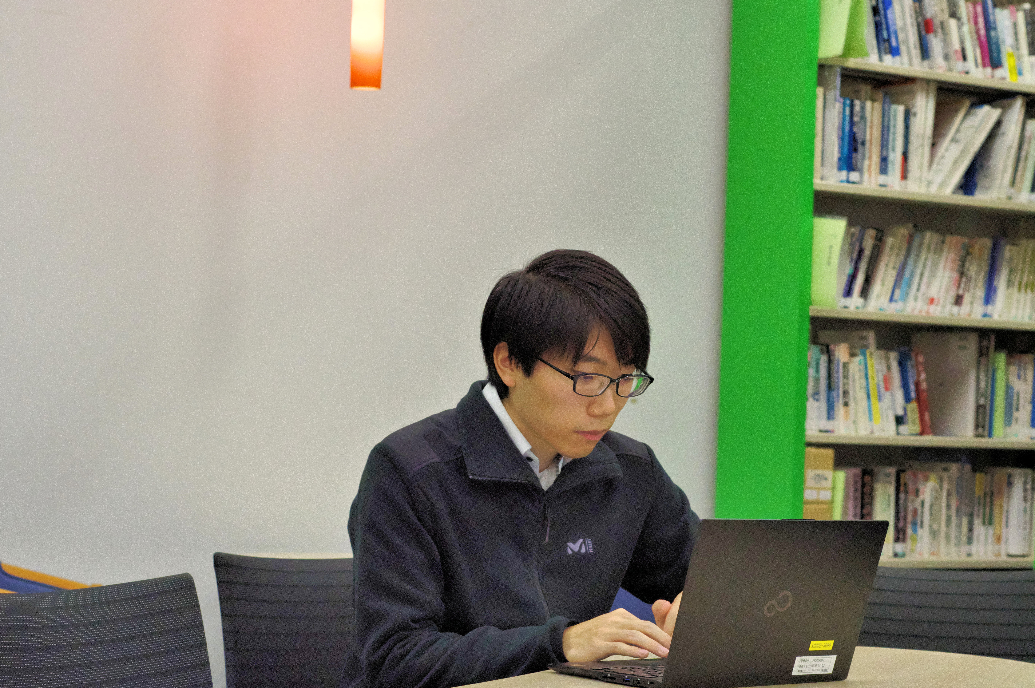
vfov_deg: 16.4
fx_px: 2384
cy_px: 322
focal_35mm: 83
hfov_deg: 24.5
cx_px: 518
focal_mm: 50
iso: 6400
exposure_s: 1/400
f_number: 5.6
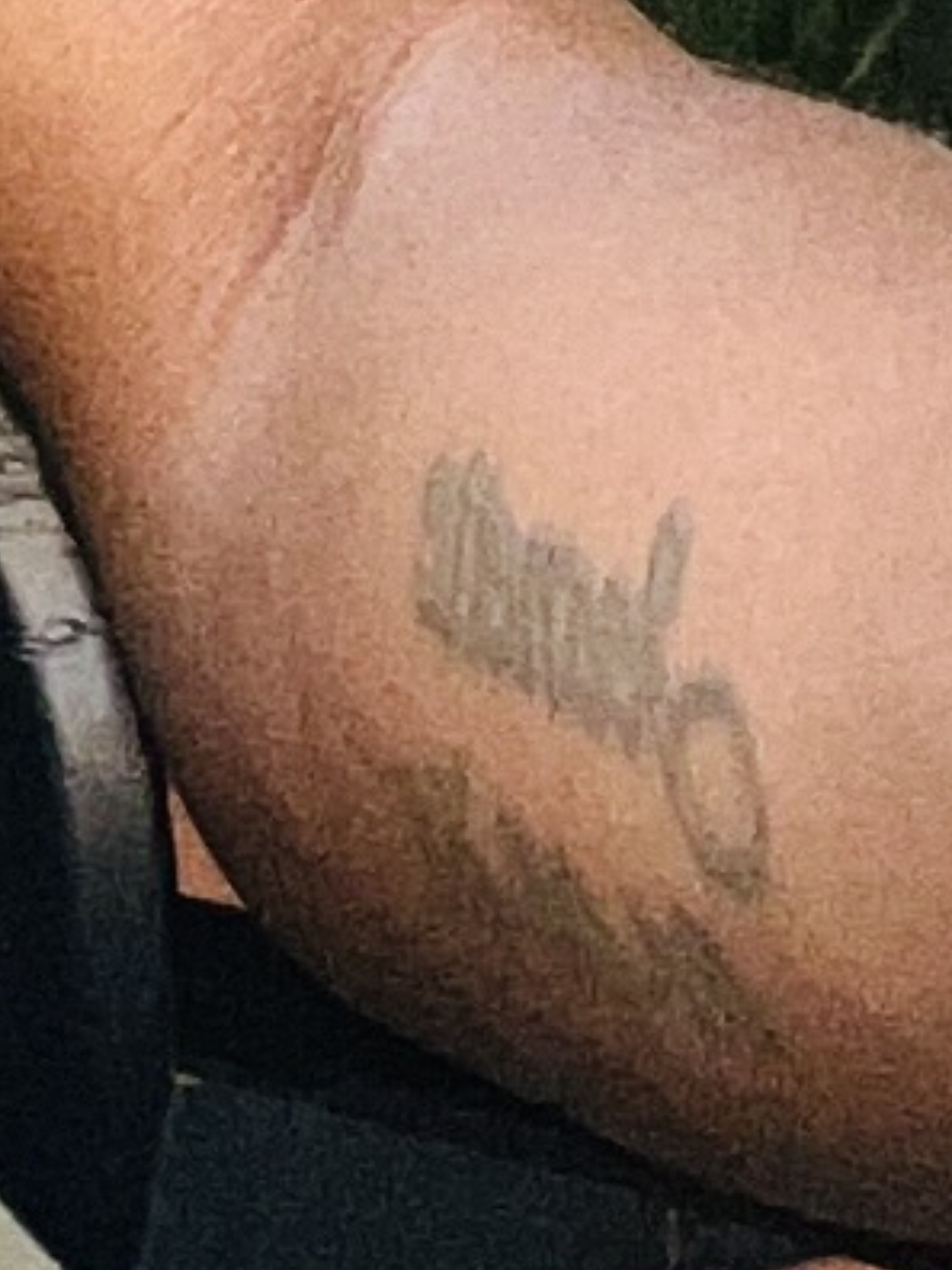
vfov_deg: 7.9
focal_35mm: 234
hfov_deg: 6.0
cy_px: -1745
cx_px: -1686
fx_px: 8581
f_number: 1.9
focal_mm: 2.69
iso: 50
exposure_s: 1/121
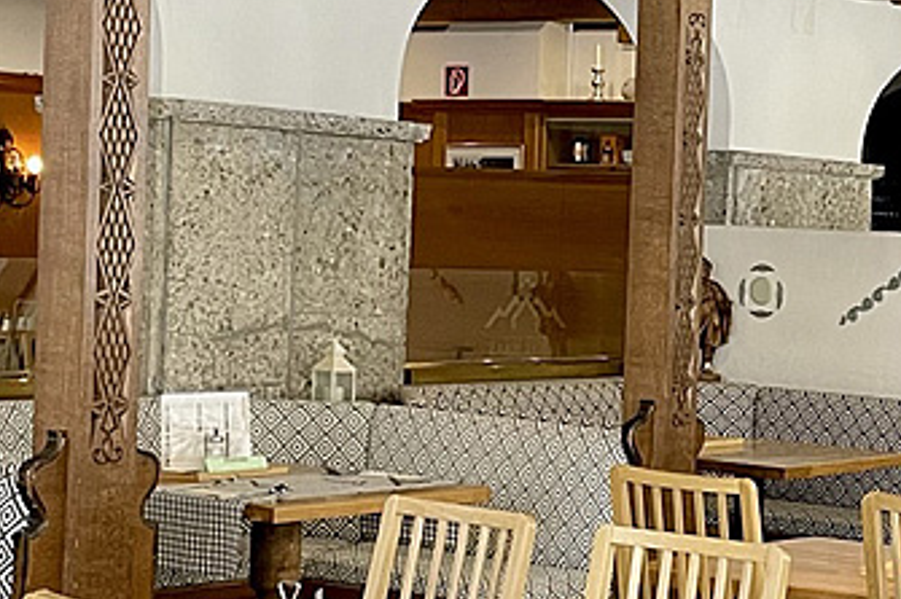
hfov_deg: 20.6
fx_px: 2426
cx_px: 812
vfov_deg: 14.1
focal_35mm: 97
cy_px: 328
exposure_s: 1/94
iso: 125
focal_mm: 4.2
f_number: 1.6
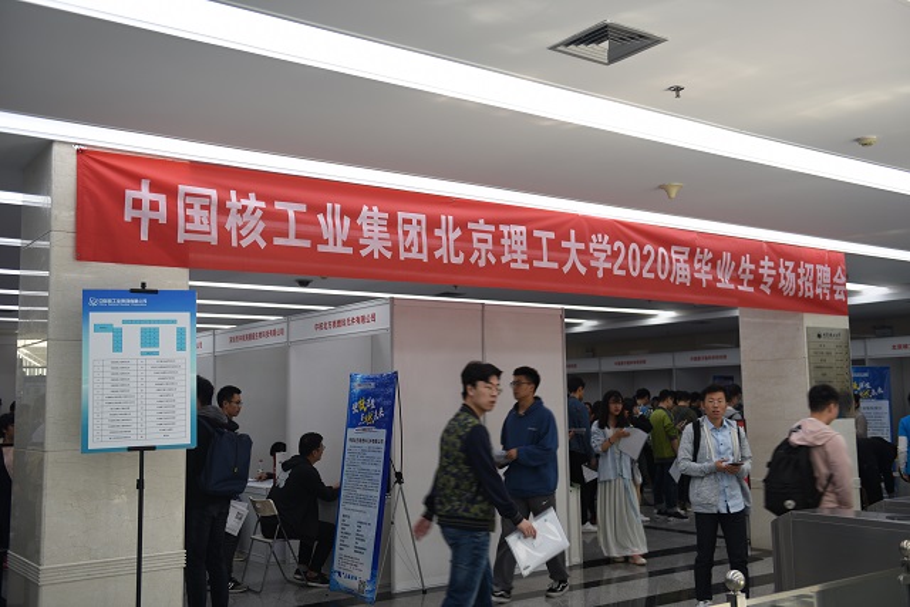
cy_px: 304
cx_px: 455
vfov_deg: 36.9
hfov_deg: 53.1
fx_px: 910
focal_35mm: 36
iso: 100
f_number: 3.2
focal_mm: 36
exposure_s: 1/40
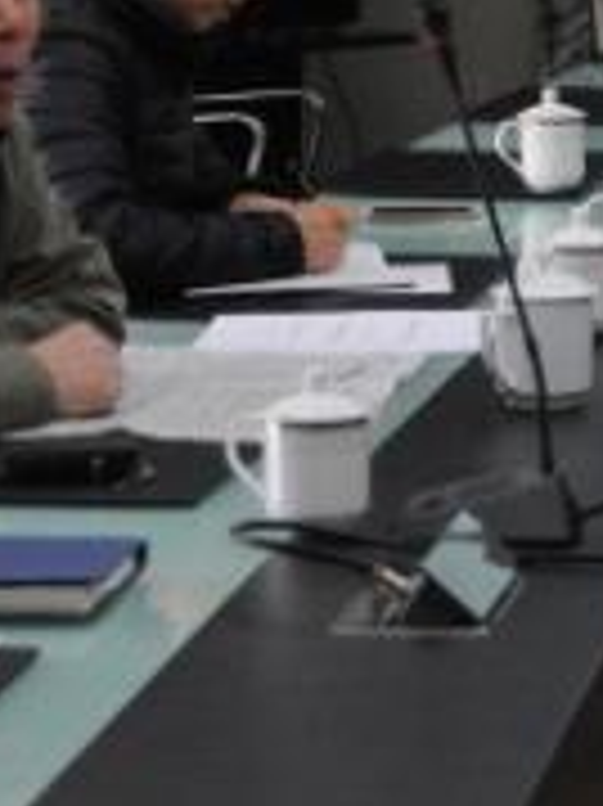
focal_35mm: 181
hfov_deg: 7.9
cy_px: 9
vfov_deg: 10.8
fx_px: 4209
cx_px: 1166
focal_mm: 22
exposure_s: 1/60
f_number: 3.8
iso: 640
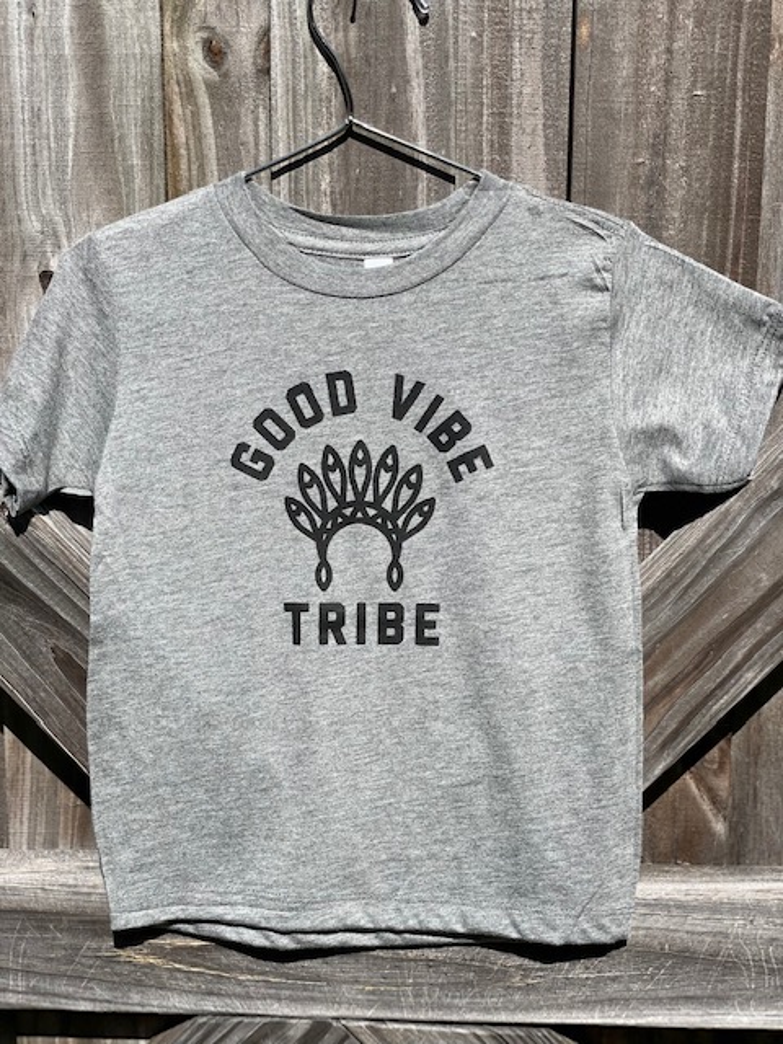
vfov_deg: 36.8
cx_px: 392
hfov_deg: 28.0
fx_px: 1568
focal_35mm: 52
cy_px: 522
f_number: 2
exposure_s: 1/1845
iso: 25
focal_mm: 6
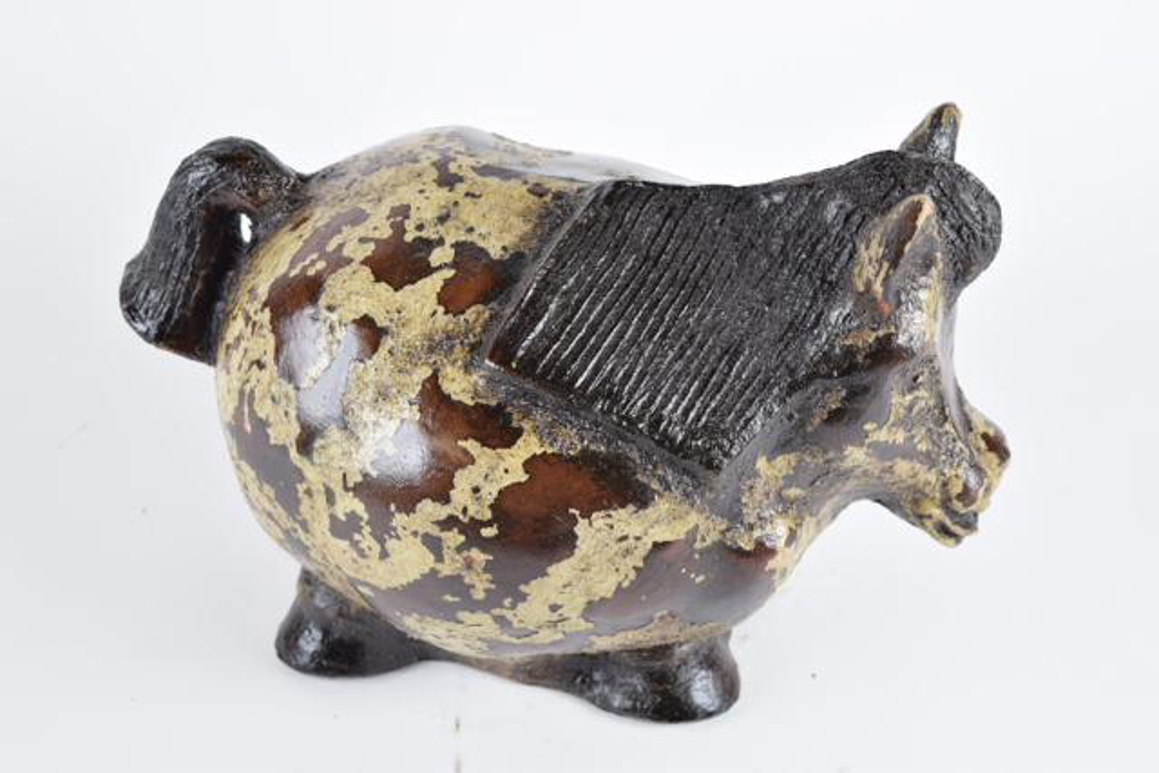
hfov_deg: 28.1
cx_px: 580
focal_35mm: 72
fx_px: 2318
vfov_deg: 18.9
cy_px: 386
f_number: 5.6
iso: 400
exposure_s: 1/125
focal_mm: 48
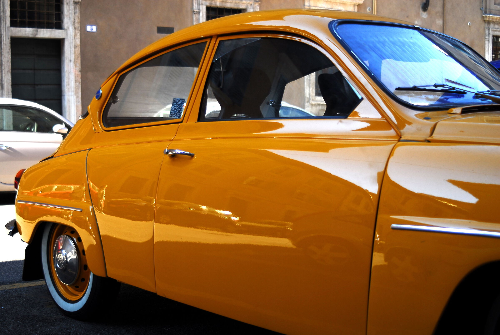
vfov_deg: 25.8
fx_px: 730
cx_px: 250
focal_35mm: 52
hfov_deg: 37.8
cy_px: 168
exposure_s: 1/180
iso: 100
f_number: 3.3
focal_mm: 35
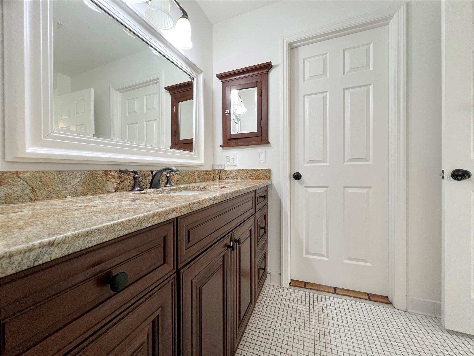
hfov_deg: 106.2
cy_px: 178
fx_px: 178
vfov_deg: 89.9
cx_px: 237
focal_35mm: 13
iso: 125
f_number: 1.8
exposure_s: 1/60
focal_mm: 1.57
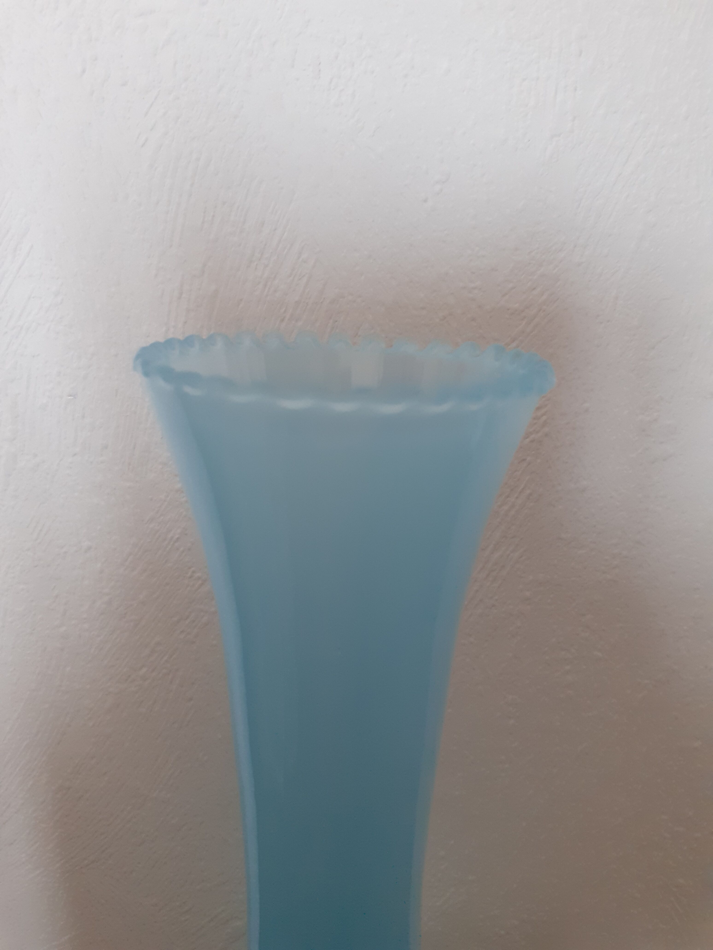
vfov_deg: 65.3
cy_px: 475
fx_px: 742
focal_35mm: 27
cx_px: 356
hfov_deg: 51.4
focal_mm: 3.6
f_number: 1.9
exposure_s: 1/33
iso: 250
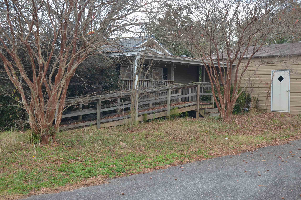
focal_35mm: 46
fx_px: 380
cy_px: 90
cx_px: 149
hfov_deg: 43.2
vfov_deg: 29.3
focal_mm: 25
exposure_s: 1/125
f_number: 5.6
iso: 200
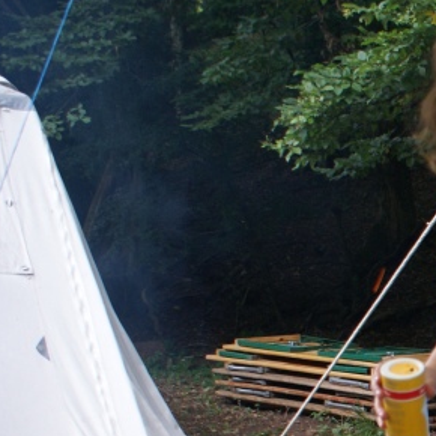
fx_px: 1282
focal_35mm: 90
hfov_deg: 16.6
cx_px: 741
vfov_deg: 18.4
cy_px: 503
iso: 200
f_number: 4
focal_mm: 20
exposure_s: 1/40
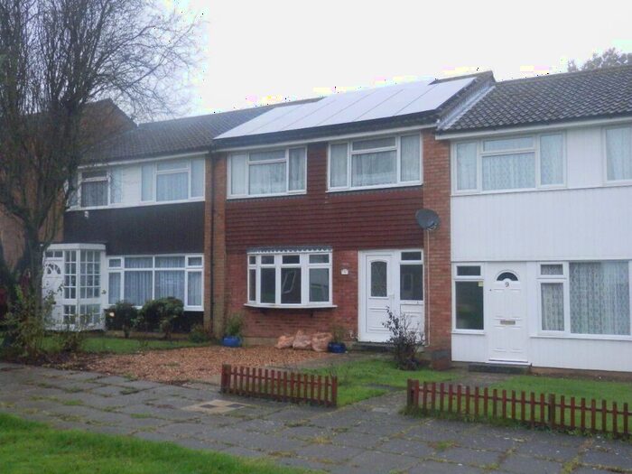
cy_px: 237
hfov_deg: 50.1
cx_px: 316
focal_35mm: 37
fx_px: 676
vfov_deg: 38.7
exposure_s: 1/160
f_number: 3.6
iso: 500
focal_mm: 6.6
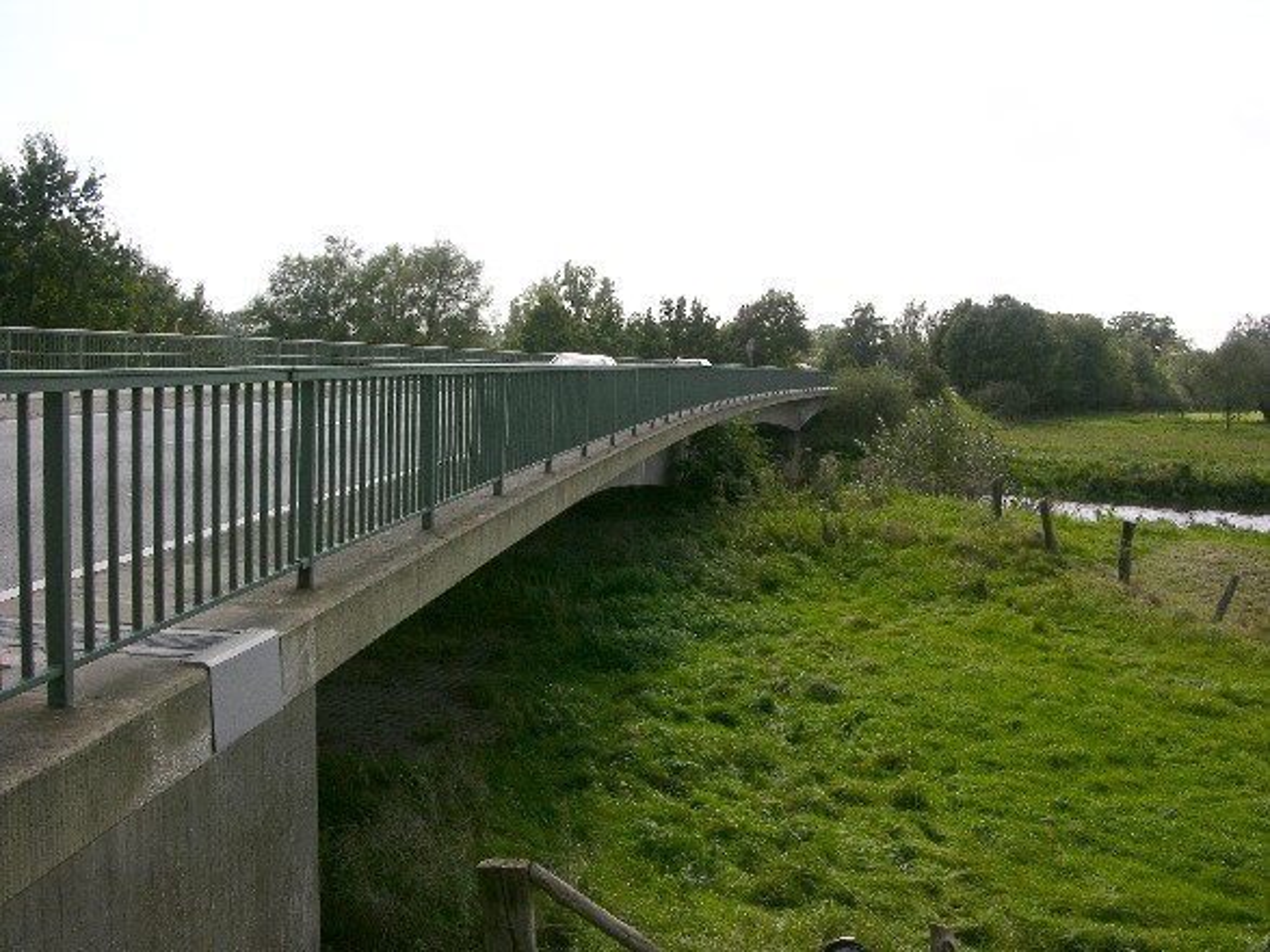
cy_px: 476
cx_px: 635
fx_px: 1284
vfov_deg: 40.7
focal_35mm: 35
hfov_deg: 52.6
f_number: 8
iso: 50
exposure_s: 1/140
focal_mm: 8.9
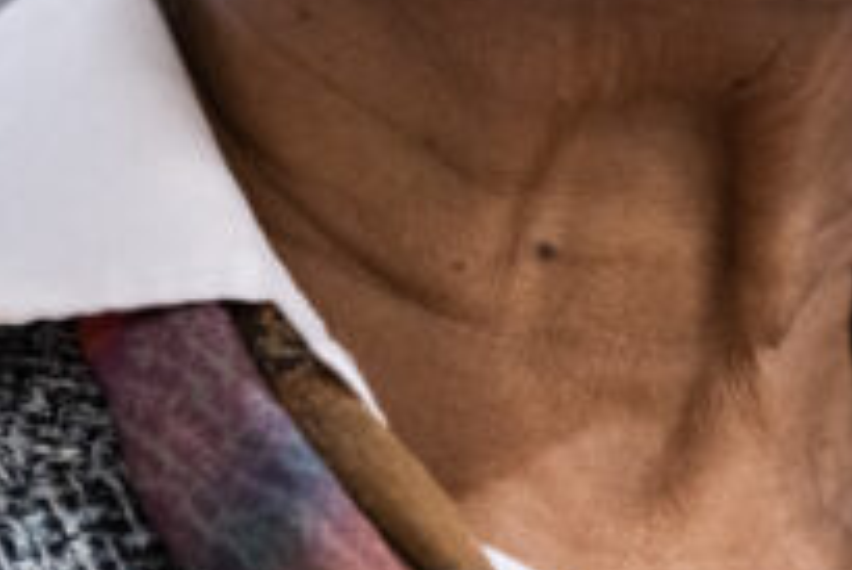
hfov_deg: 4.5
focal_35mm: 457
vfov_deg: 3.0
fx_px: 10823
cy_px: -366
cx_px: 490
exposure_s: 1/100
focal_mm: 122
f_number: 2.8
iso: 4000
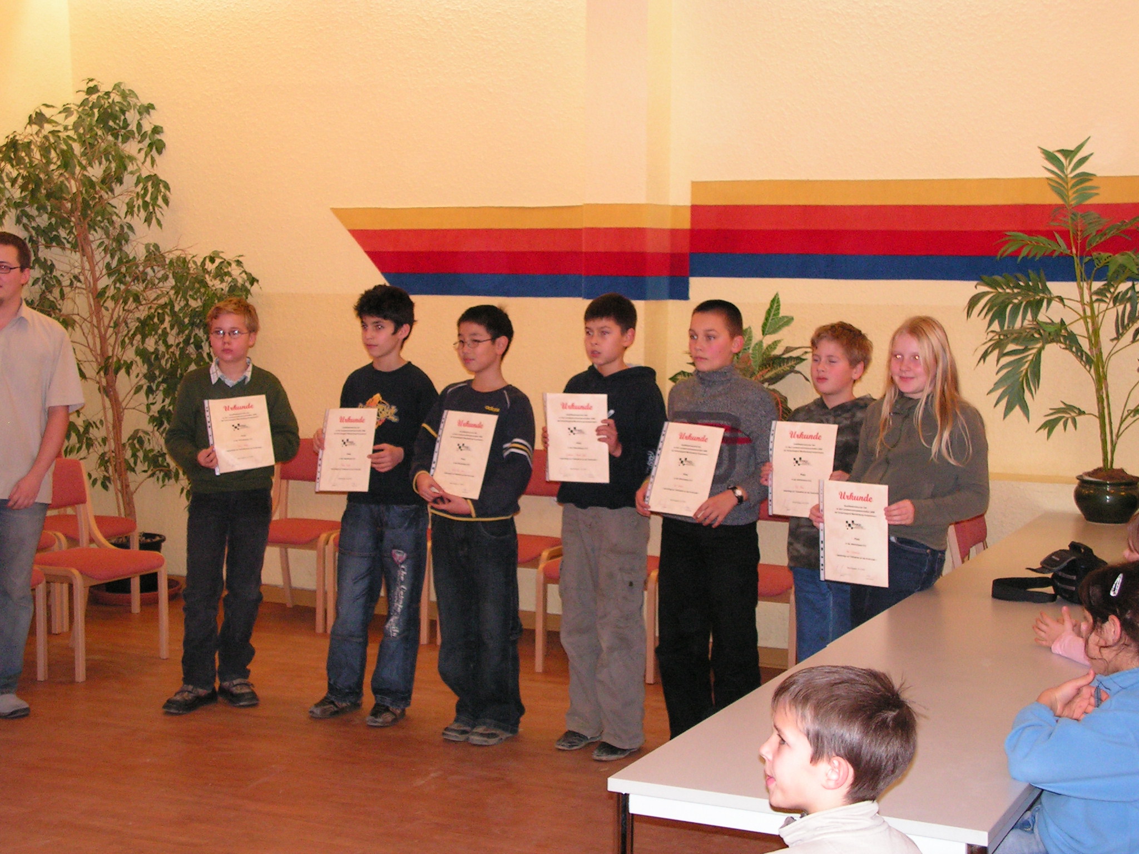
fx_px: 1810
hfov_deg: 34.9
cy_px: 427
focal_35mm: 55
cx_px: 570
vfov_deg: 26.6
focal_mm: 9.2
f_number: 3.2
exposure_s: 1/60
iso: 200
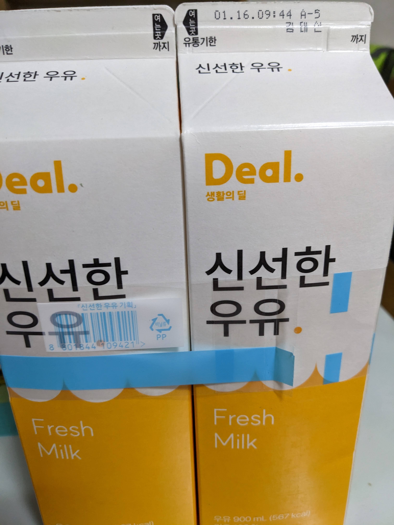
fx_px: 410
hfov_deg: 51.4
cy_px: 262
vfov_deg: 65.3
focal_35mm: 27
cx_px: 197
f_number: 1.73
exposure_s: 1/120
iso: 216
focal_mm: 4.38
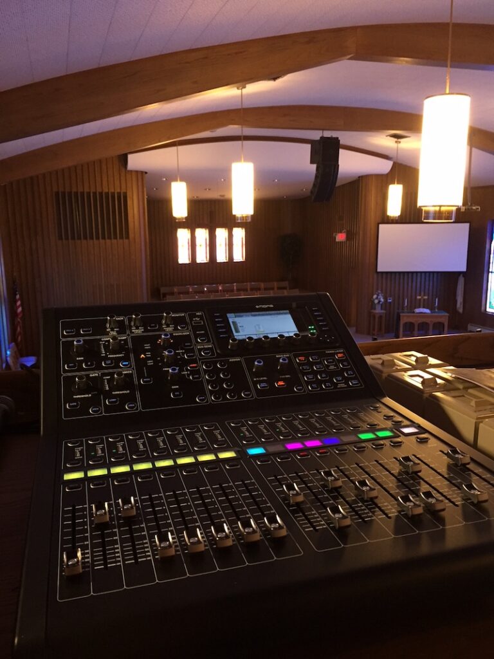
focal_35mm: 29
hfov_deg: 48.2
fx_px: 552
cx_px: 247
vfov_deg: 61.7
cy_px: 330
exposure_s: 1/30
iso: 125
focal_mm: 4.15
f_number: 2.2
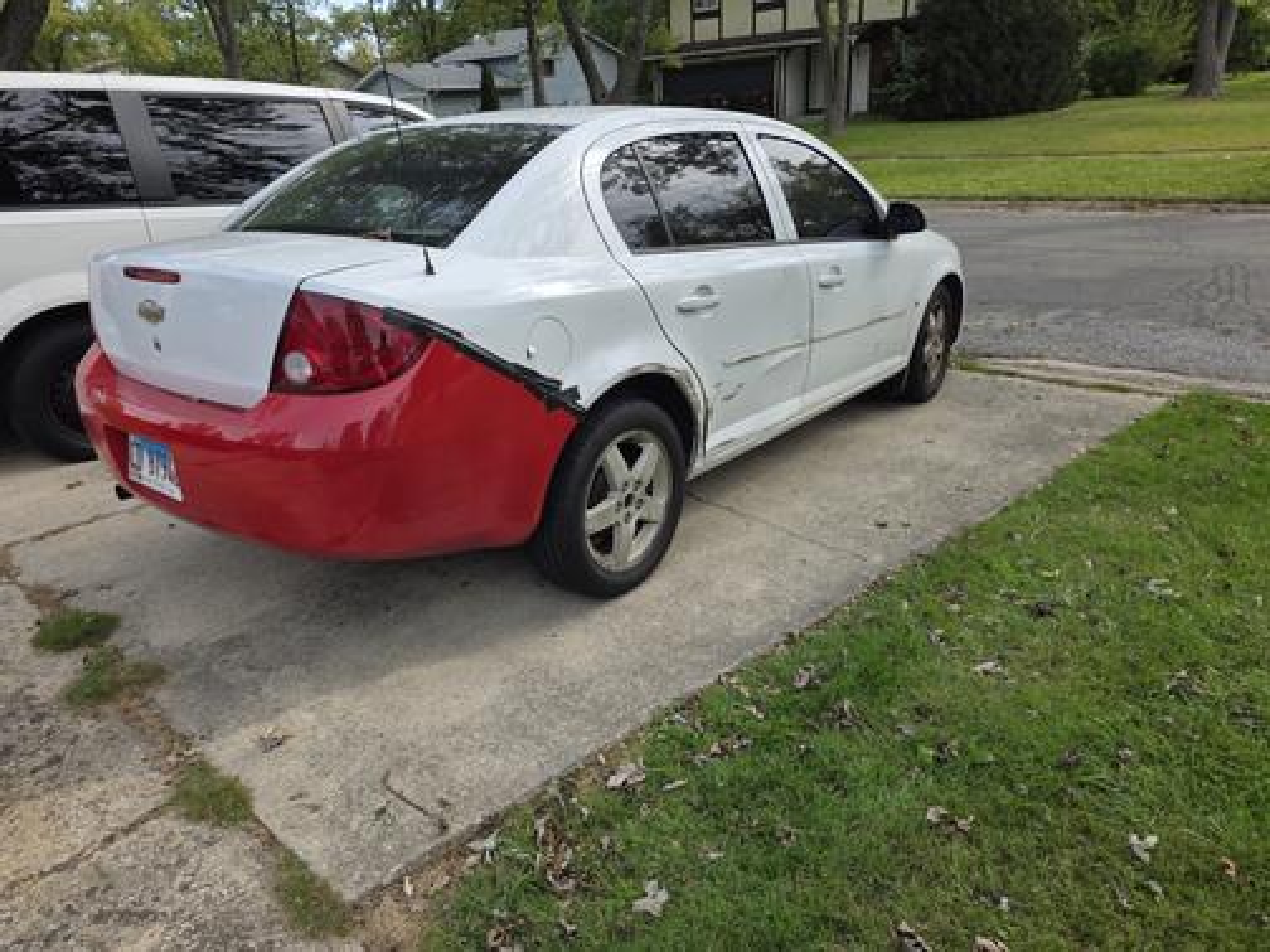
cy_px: 476
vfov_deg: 58.9
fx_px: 844
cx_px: 635
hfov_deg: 73.9
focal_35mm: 23
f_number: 1.7
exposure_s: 1/2283
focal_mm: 6.3
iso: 80
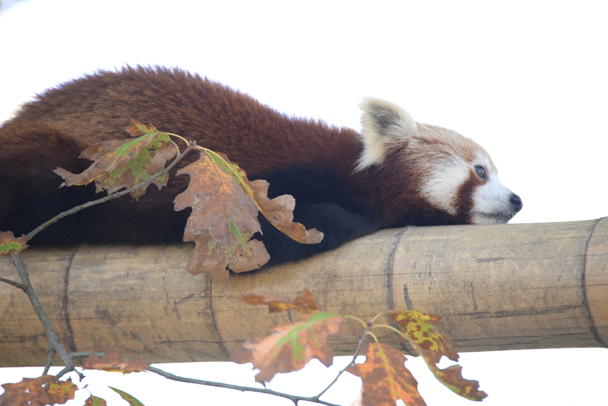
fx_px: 10136
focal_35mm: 600
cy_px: 203
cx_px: 304
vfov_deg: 2.3
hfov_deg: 3.4
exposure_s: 1/30
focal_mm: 600
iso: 200
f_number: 6.3
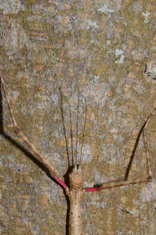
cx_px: 90
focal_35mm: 109
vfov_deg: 18.1
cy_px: 258
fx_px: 711
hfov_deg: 12.5
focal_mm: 31
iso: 400
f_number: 16
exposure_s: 1/45
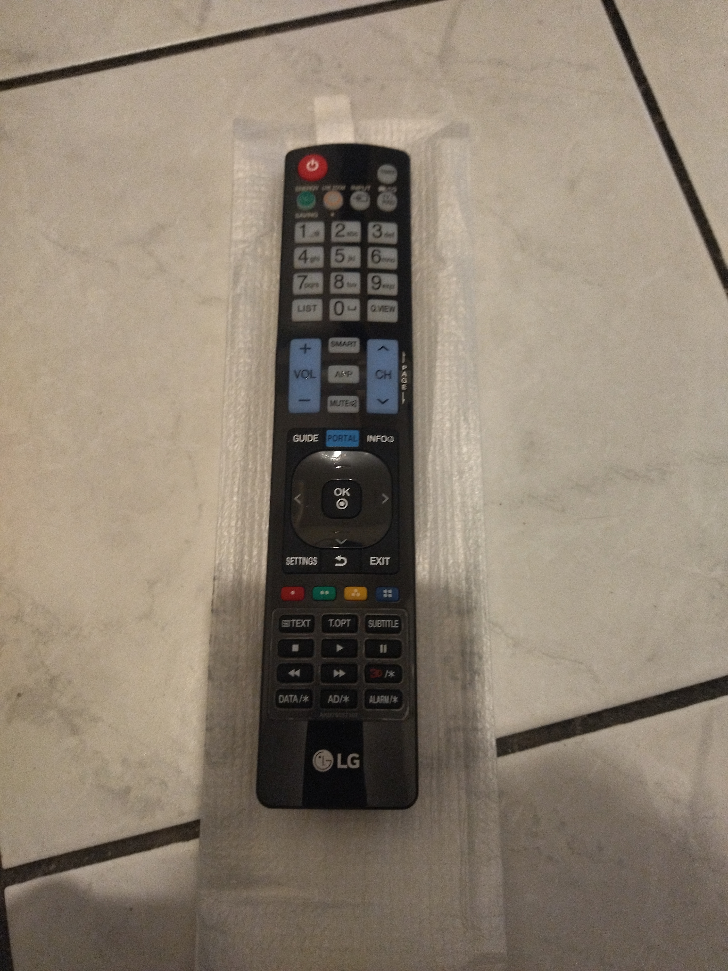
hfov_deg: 51.4
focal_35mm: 27
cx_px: 364
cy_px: 486
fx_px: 757
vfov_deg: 65.3
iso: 575
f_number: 1.79
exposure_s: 1/25
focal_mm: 4.74
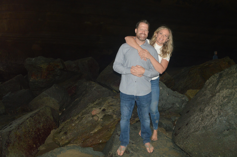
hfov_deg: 62.0
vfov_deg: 43.5
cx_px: 118
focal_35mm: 30
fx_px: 197
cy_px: 78
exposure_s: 1/60
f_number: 8
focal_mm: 20
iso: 800
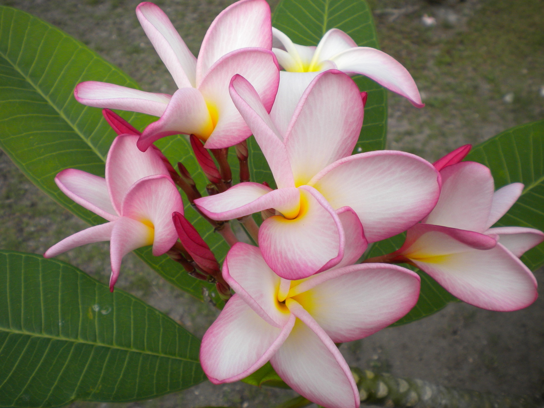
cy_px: 204
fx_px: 550
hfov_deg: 52.6
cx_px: 272
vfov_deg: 40.7
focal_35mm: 35
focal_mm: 6.3
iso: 80
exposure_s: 1/230
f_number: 4.6
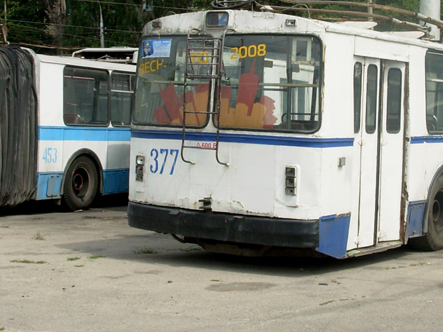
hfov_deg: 28.3
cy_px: 67
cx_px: 312
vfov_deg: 21.3
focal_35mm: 68
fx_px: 870
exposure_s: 1/418
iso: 50
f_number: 4.9
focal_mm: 6.3
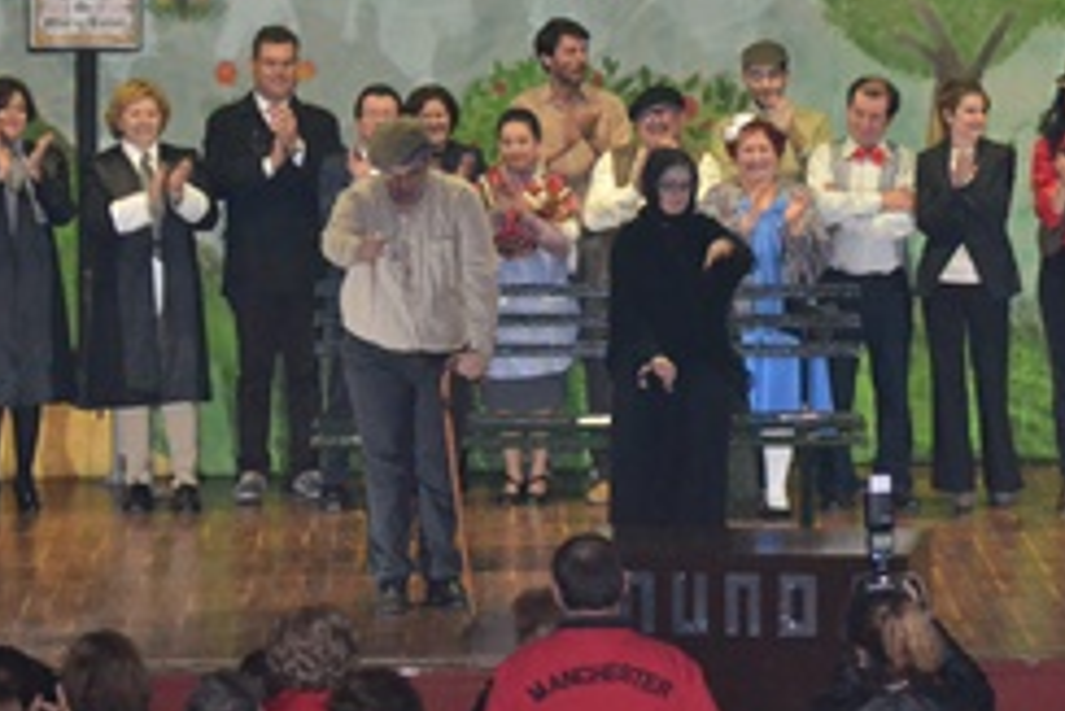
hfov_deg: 9.3
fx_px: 6542
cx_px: 764
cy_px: 366
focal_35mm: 221
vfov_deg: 6.2
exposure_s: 1/60
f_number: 4.2
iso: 3200
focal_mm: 80
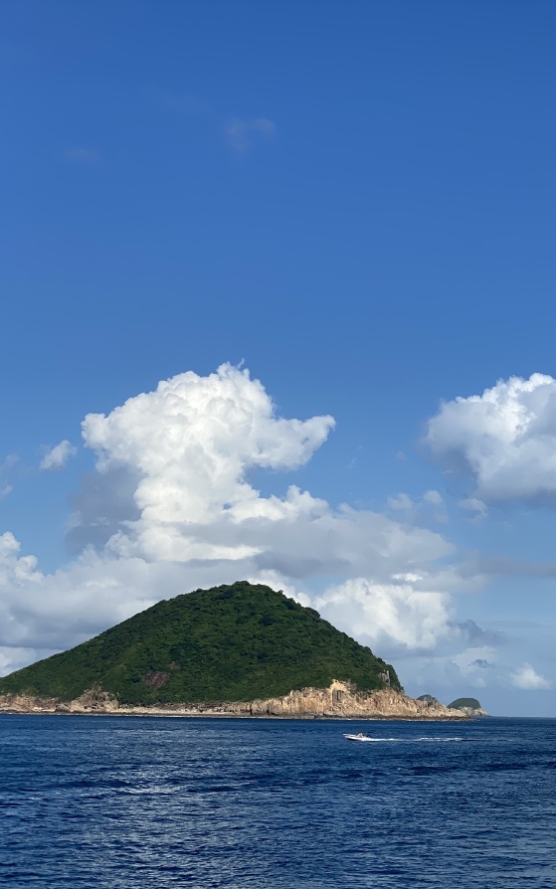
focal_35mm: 74
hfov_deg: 17.2
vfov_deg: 27.8
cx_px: 577
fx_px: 1794
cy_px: 443
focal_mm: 6
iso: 20
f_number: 2
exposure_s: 1/2283
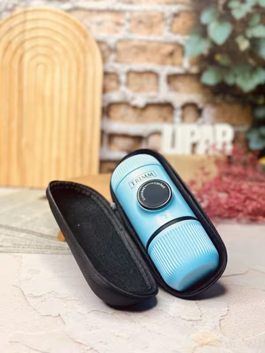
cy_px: 176
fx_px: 490
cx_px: 132
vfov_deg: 39.7
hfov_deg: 30.3
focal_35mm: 48
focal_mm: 6.86
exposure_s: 1/125
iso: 64
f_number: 1.78
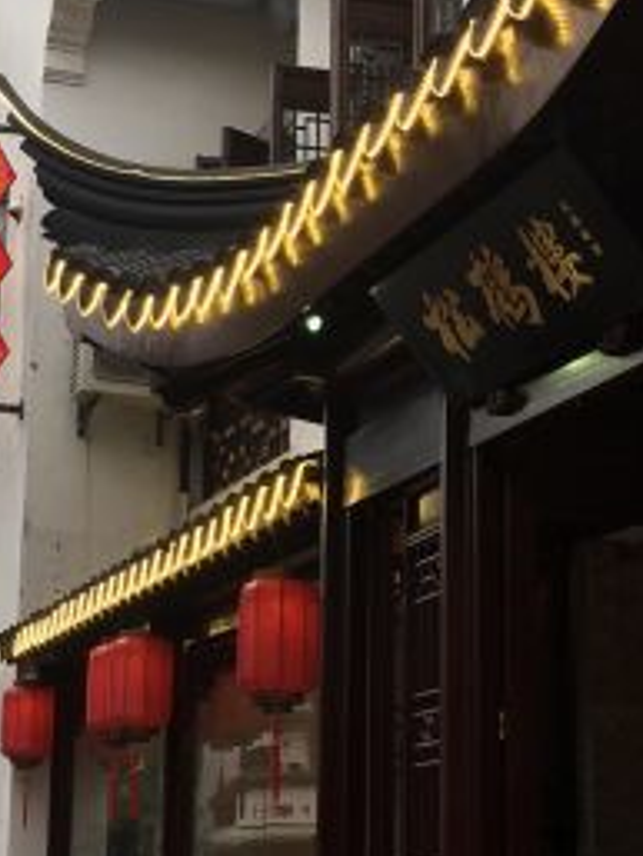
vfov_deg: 24.7
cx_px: 358
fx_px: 1955
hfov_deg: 18.7
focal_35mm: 79
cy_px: 493
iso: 25
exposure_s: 1/50
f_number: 2.2
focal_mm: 4.15
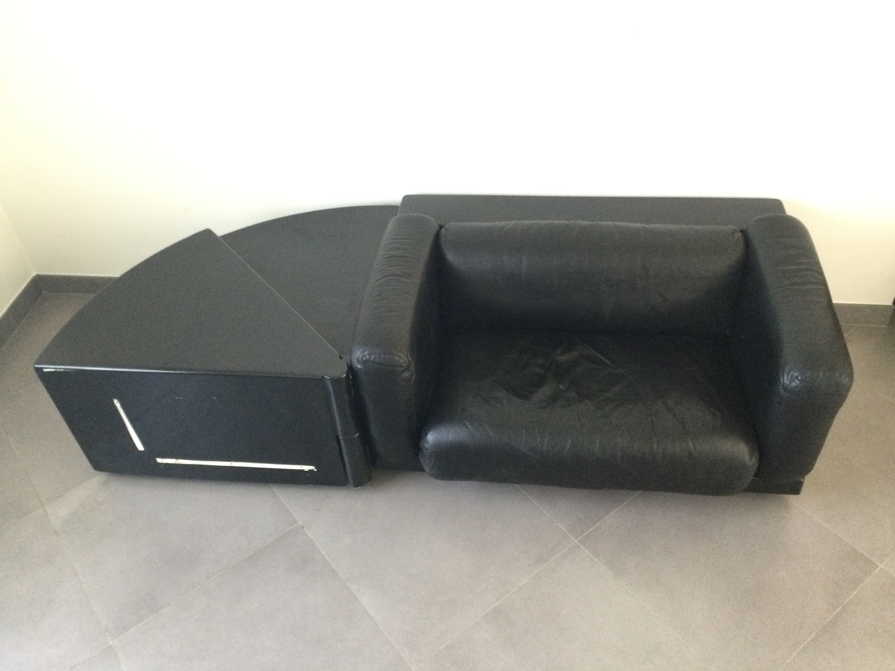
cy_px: 336
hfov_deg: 58.4
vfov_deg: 45.4
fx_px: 802
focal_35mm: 31
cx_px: 448
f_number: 2.4
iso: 200
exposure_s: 1/25
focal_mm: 3.3
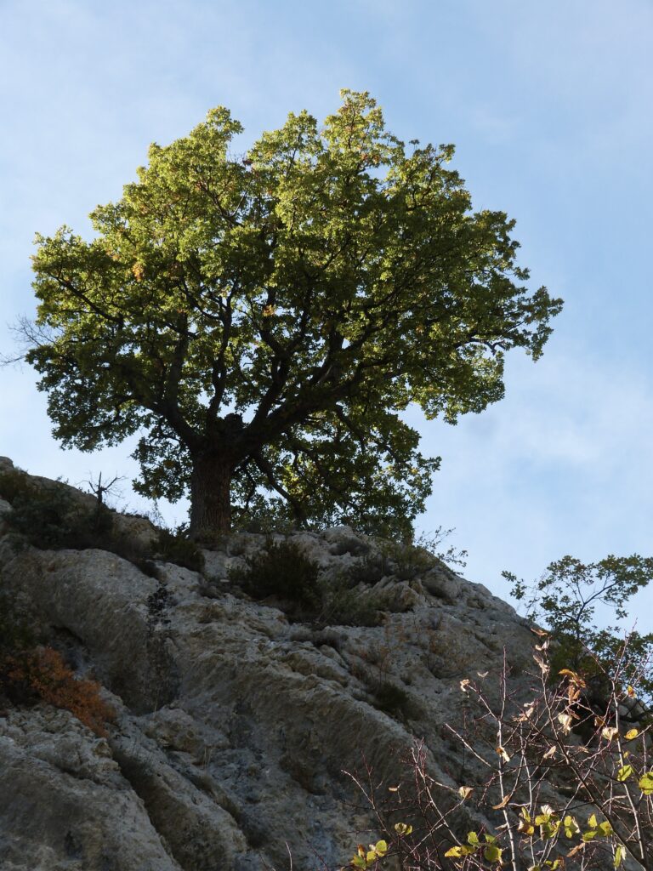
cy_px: 436
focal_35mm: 80
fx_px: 2012
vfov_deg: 24.4
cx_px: 326
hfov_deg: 18.4
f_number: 4
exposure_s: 1/200
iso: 100
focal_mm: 14.5
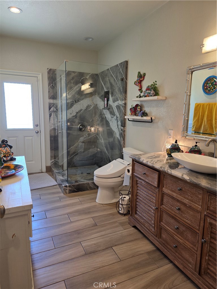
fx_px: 192
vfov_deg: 73.9
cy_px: 144
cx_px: 108
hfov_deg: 58.9
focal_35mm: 23
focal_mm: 6.3
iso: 100
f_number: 1.7
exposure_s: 1/120
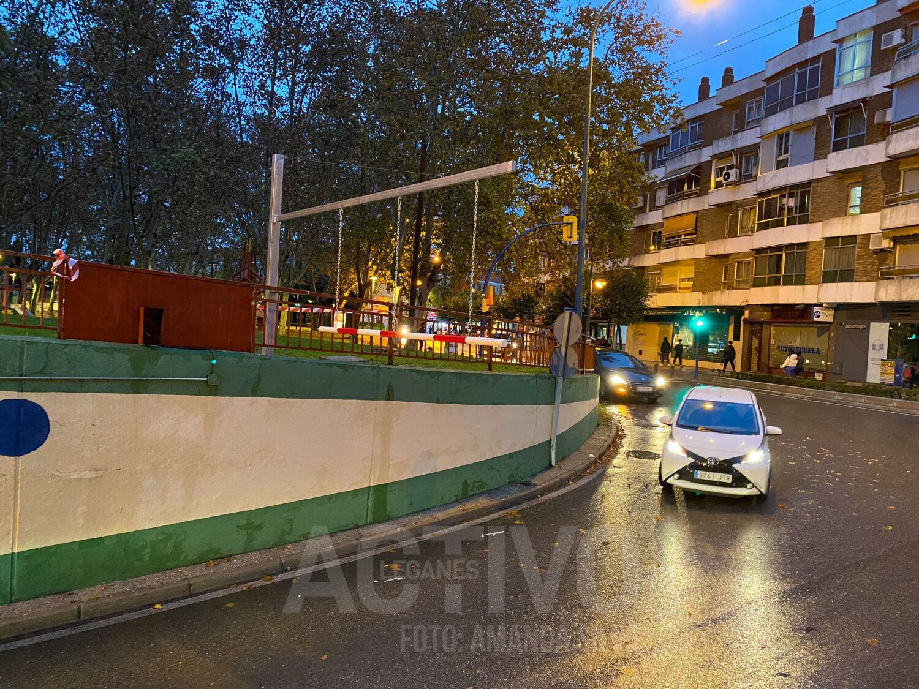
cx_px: 460
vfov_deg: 53.1
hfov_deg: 67.3
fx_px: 690
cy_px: 344
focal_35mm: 26
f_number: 1.8
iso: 640
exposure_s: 1/25
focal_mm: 4.25
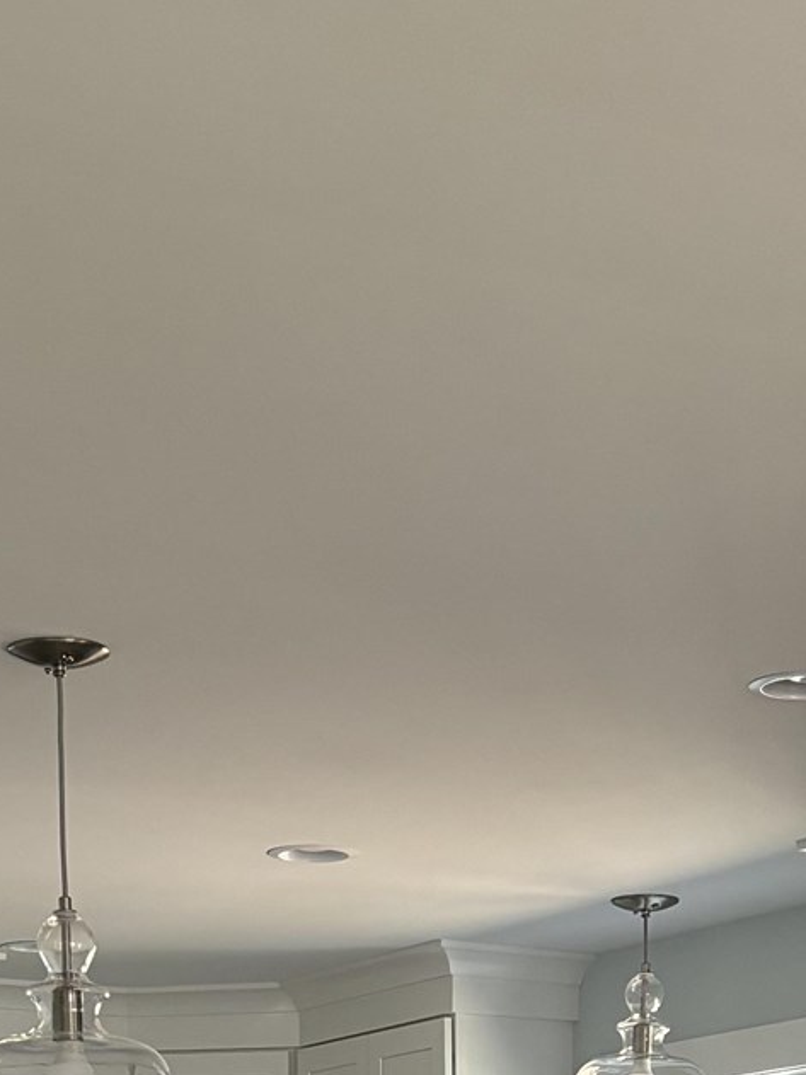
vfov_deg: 17.8
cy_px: 1758
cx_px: 506
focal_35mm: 95
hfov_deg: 15.5
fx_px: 2950
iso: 125
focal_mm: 5.96
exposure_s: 1/109
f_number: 1.6
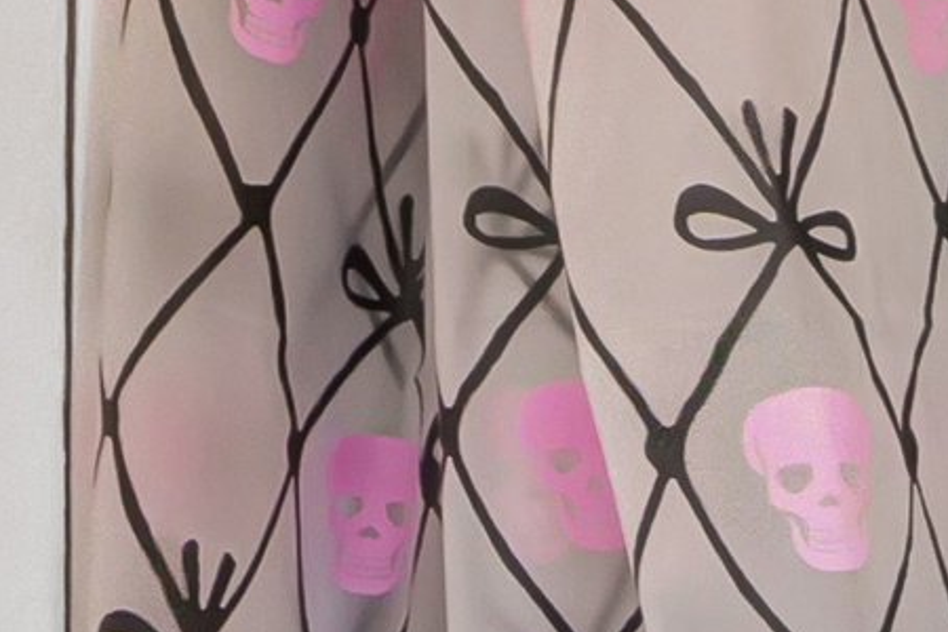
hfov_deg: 12.1
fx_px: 3054
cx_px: 2576
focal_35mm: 116
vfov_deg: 11.6
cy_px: 708
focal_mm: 11.5
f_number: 9
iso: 800
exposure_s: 1/13
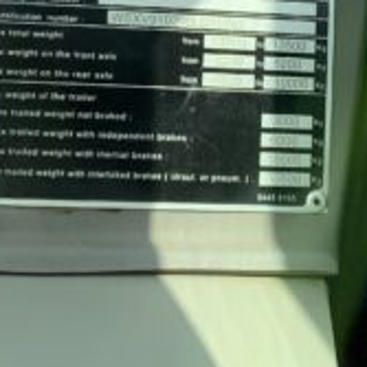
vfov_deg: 17.3
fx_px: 1175
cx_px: 257
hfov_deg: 17.7
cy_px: -4
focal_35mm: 98
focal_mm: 3
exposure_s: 1/198
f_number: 1.8
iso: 16
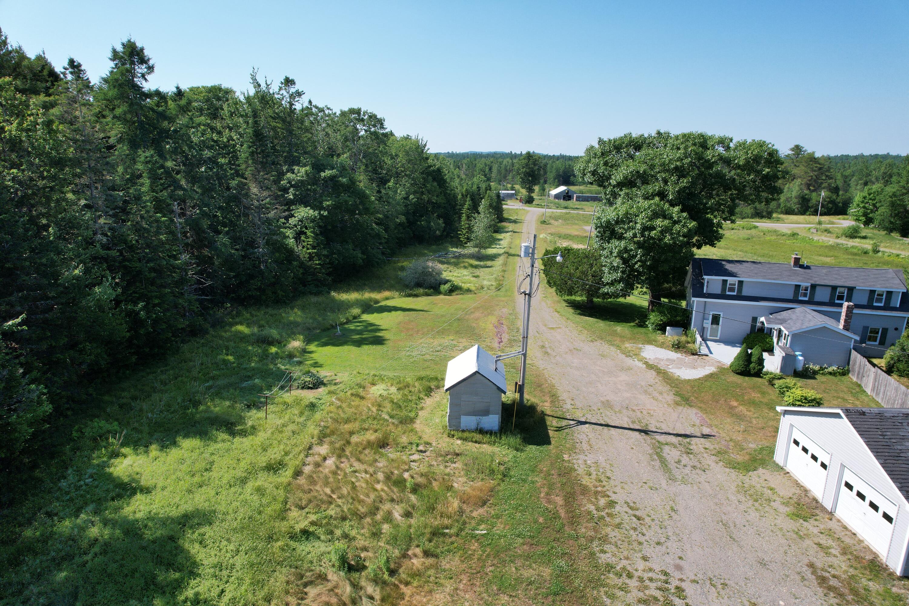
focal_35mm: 22
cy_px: 303
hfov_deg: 78.6
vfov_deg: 57.2
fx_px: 555
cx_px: 454
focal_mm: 8.38
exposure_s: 1/1600
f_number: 2.8
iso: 100
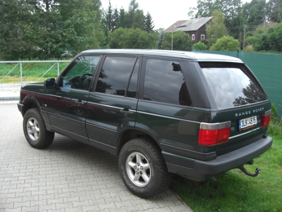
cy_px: 106
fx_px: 310
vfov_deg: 37.7
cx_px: 141
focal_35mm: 38
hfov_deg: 49.0
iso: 80
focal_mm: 7.9
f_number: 2.8
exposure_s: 1/200
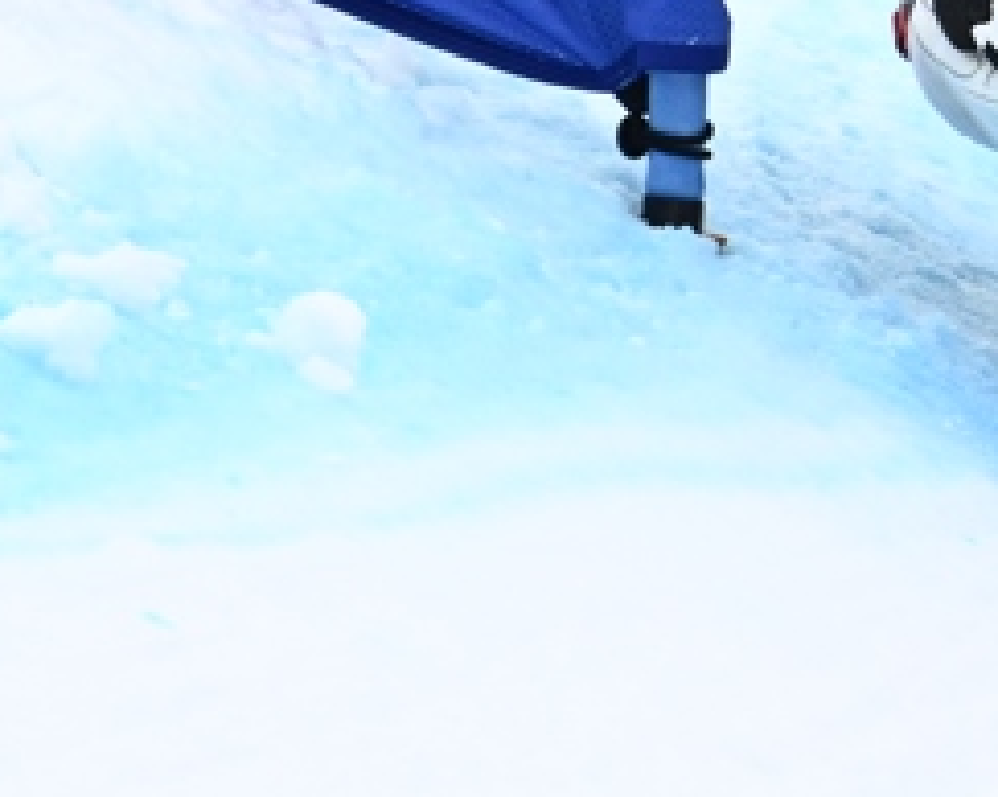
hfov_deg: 0.7
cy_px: -454
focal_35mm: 2941
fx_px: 86798
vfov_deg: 0.5
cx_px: 1433
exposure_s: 1/3200
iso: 1100
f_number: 5.6
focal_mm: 560
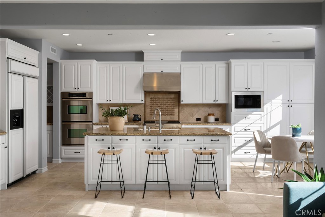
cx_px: 162
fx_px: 316
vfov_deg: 37.9
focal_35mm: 35
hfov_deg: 54.4
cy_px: 108
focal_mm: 35
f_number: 22
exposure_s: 1/15
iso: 640
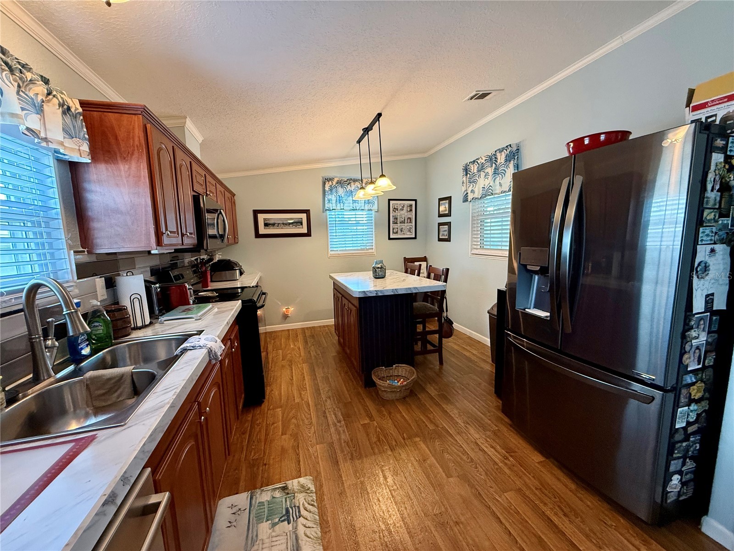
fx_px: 297
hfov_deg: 102.1
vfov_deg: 85.7
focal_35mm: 14
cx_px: 367
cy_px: 276
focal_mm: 2.22
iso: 400
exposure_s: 1/60
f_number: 2.2
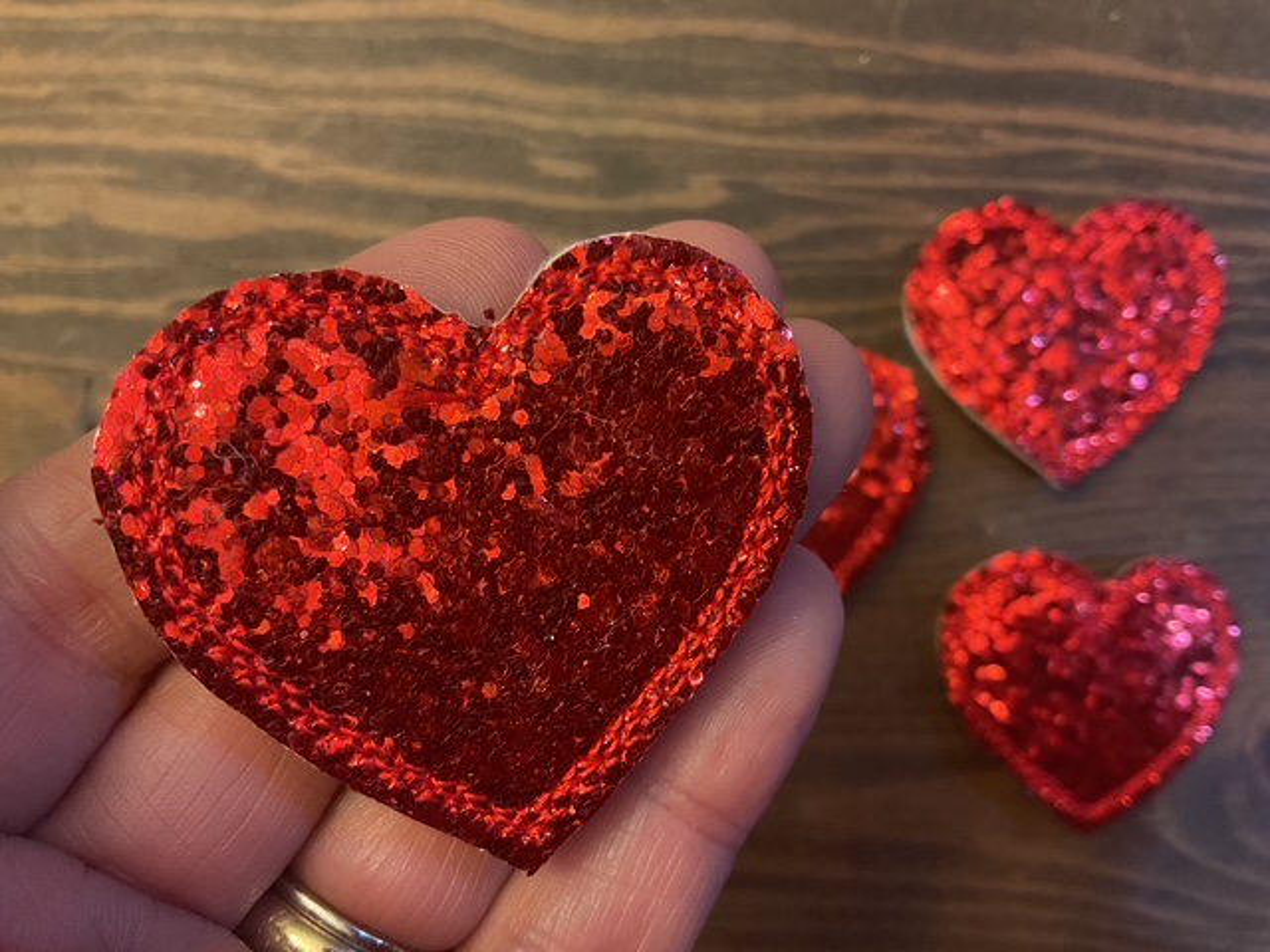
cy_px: 476
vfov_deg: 48.2
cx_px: 635
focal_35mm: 29
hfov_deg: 61.7
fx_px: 1064
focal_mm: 3
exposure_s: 1/30
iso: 320
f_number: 1.8
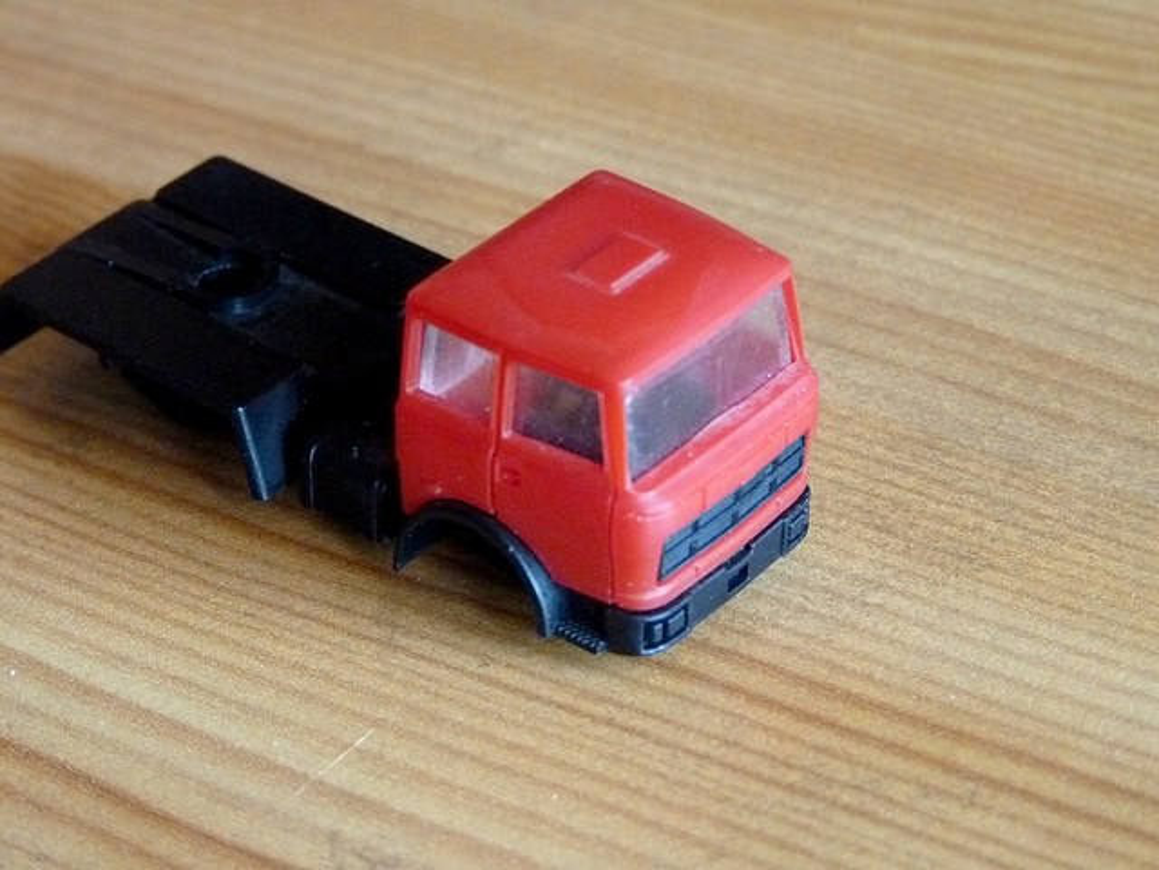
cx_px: 580
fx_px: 3649
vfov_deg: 13.6
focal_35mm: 109
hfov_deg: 18.0
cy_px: 435
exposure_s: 1/40
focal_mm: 19.4
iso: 800
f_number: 3.6
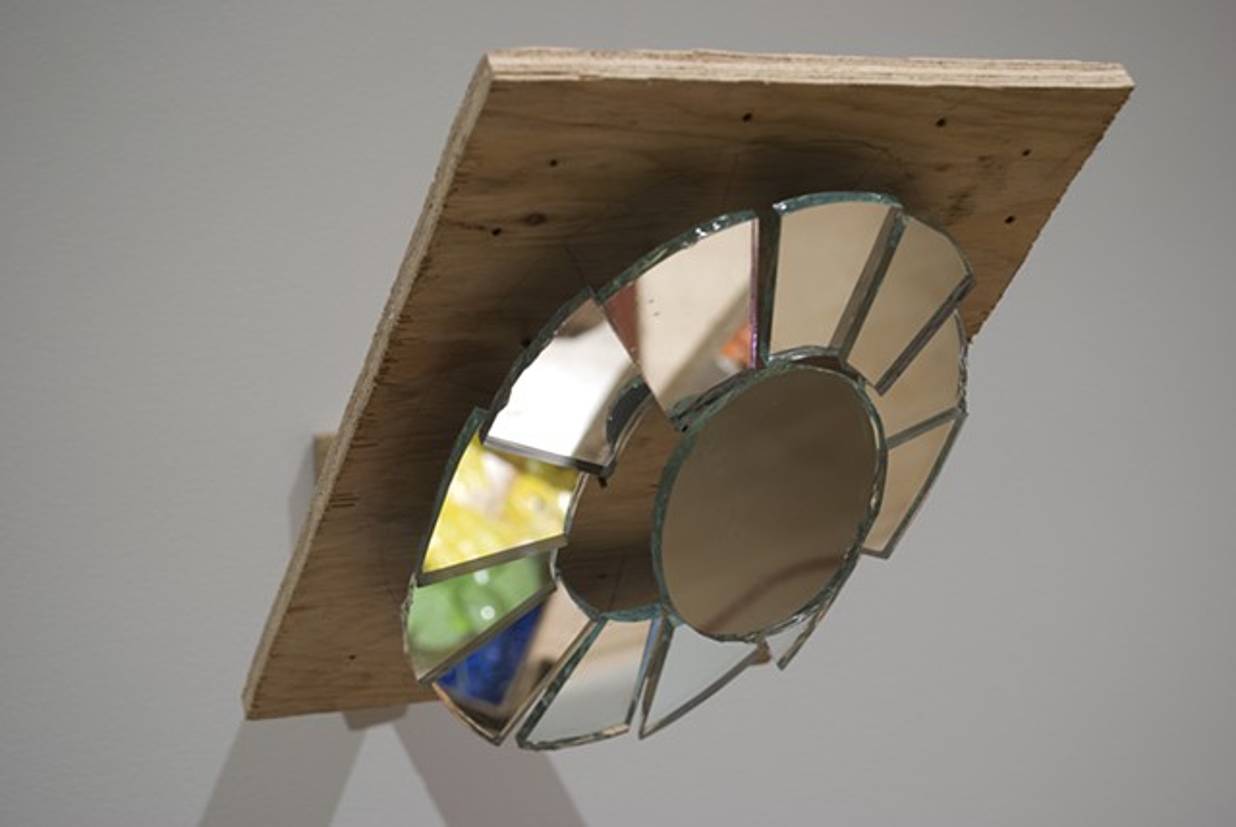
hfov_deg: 36.8
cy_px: 414
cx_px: 618
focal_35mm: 54
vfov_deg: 25.1
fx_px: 1856
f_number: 5.6
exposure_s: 1
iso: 100
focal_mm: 36
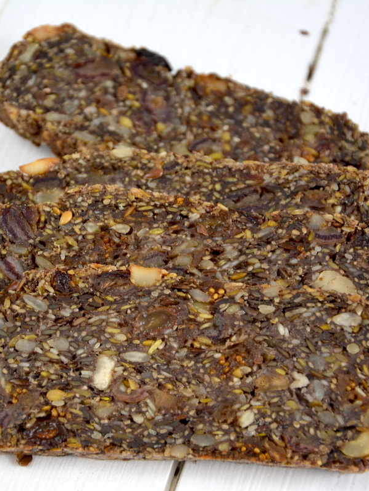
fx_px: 2160
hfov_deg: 9.8
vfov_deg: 13.0
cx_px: 143
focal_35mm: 152
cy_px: 246
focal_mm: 70
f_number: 5.3
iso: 500
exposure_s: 1/60
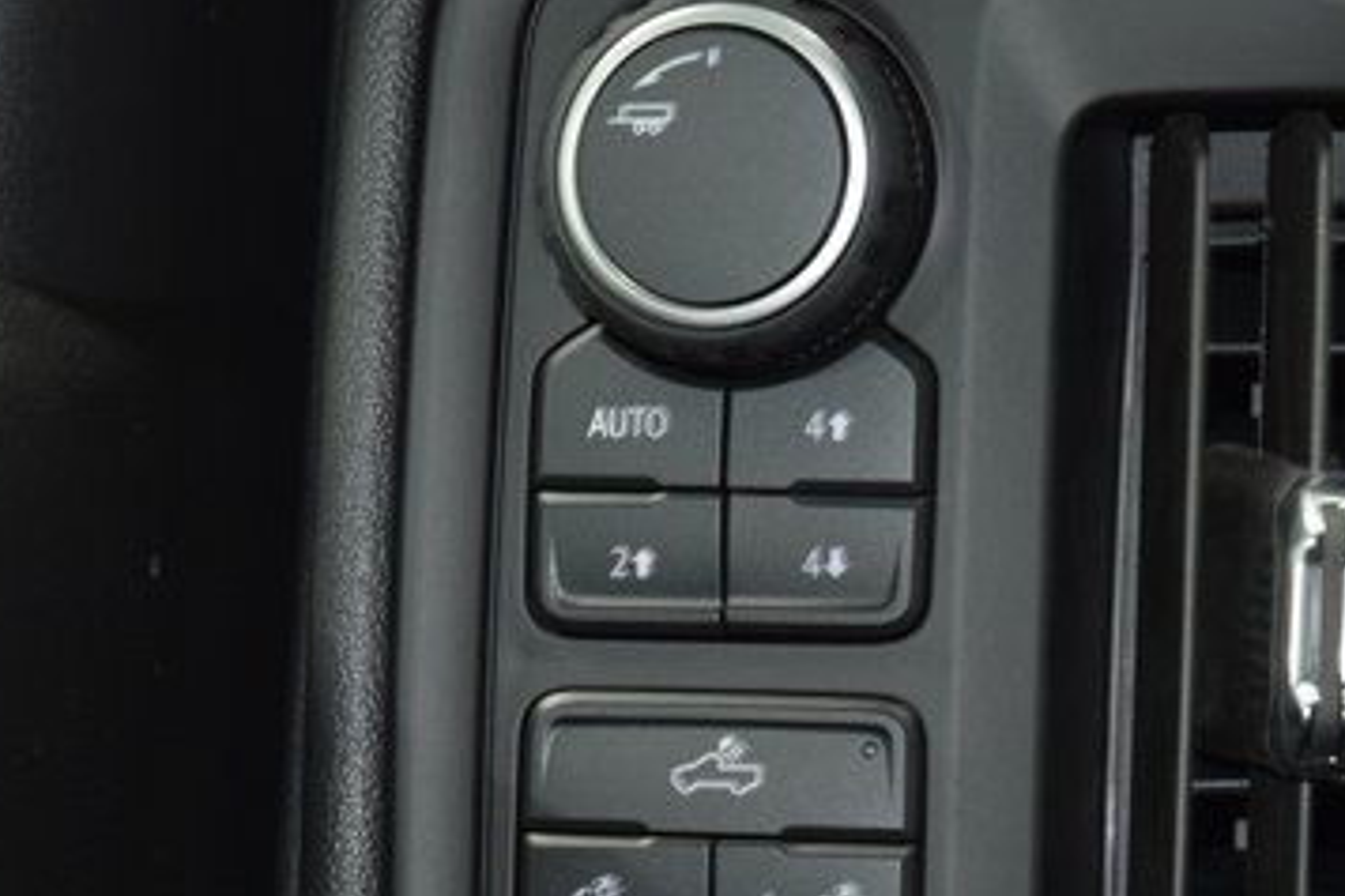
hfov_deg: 10.9
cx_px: 667
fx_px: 7023
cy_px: 649
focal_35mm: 188
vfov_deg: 7.3
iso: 1600
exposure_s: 1/30
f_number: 4.5
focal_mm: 70
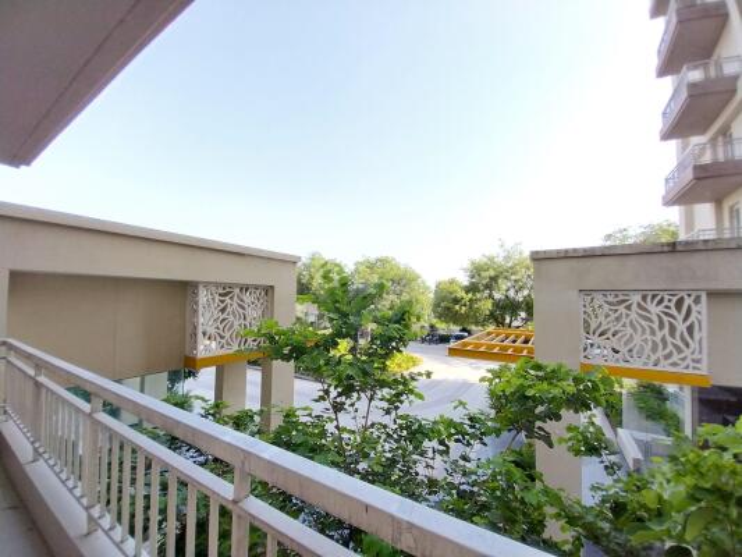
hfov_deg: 106.2
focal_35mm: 13
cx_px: 371
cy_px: 278
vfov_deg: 89.9
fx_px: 279
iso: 80
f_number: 2.2
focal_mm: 1.3
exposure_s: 1/100
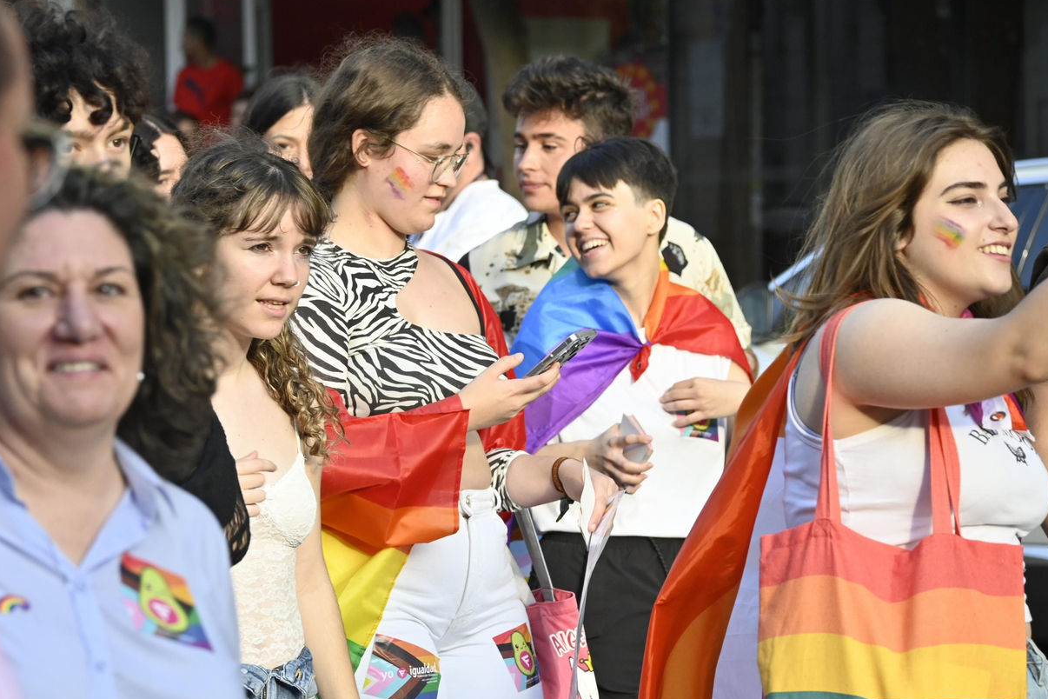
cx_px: 372
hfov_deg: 10.3
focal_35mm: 199
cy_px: 416
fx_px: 5793
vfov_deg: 6.9
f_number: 5.6
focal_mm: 100
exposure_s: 1/320
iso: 400
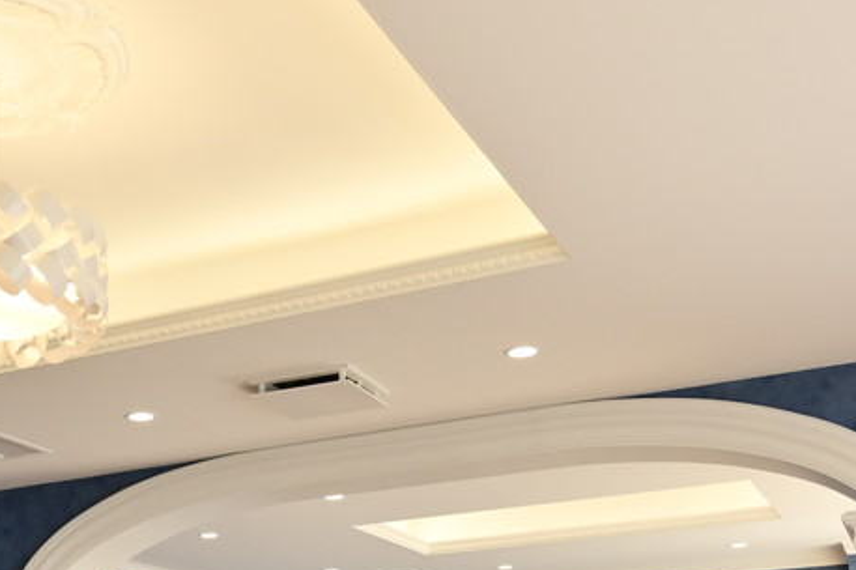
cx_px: 295
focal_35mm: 55
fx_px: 1307
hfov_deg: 35.9
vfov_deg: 21.7
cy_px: 776
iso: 640
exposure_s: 1/125
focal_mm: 14
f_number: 5.6
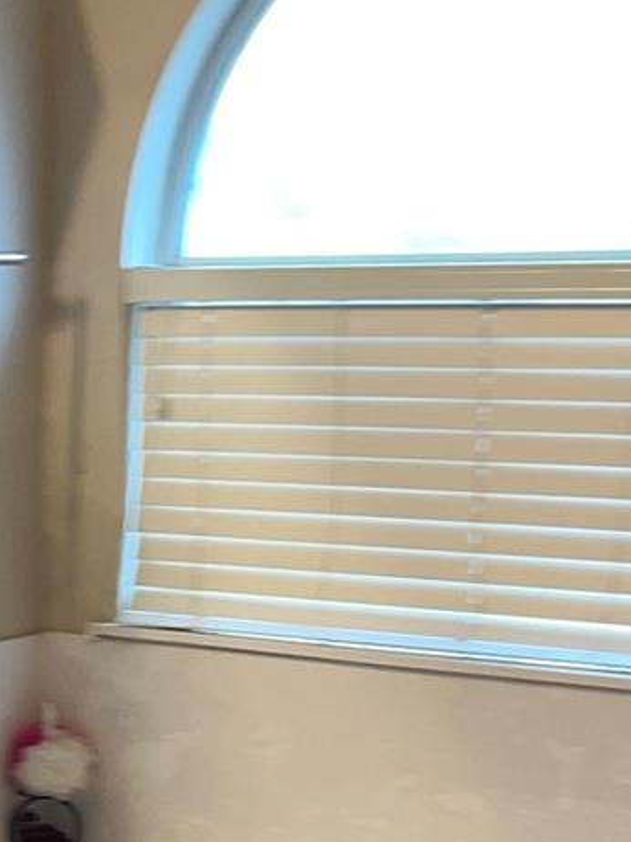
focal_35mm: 87
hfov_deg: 16.5
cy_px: 734
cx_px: -61
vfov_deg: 22.1
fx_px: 2115
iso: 50
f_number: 1.6
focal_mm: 5.1
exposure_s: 1/30
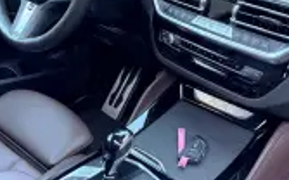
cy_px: 71
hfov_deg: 36.8
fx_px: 433
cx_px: 114
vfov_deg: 23.5
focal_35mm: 55
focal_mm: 6.76
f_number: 1.78
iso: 250
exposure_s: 1/81
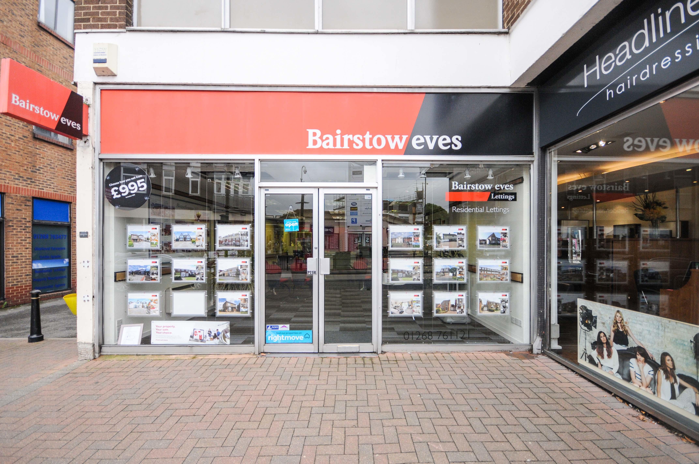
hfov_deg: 100.5
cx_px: 350
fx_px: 291
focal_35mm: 15
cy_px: 232
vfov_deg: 77.2
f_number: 4
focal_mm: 10
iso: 640
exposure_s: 1/640
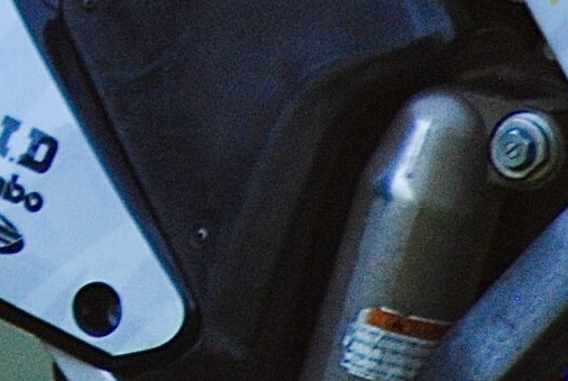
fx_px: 28789
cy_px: -88
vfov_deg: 0.8
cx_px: -363
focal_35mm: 1822
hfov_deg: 1.1
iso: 360
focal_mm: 240
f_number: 5
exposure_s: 1/125
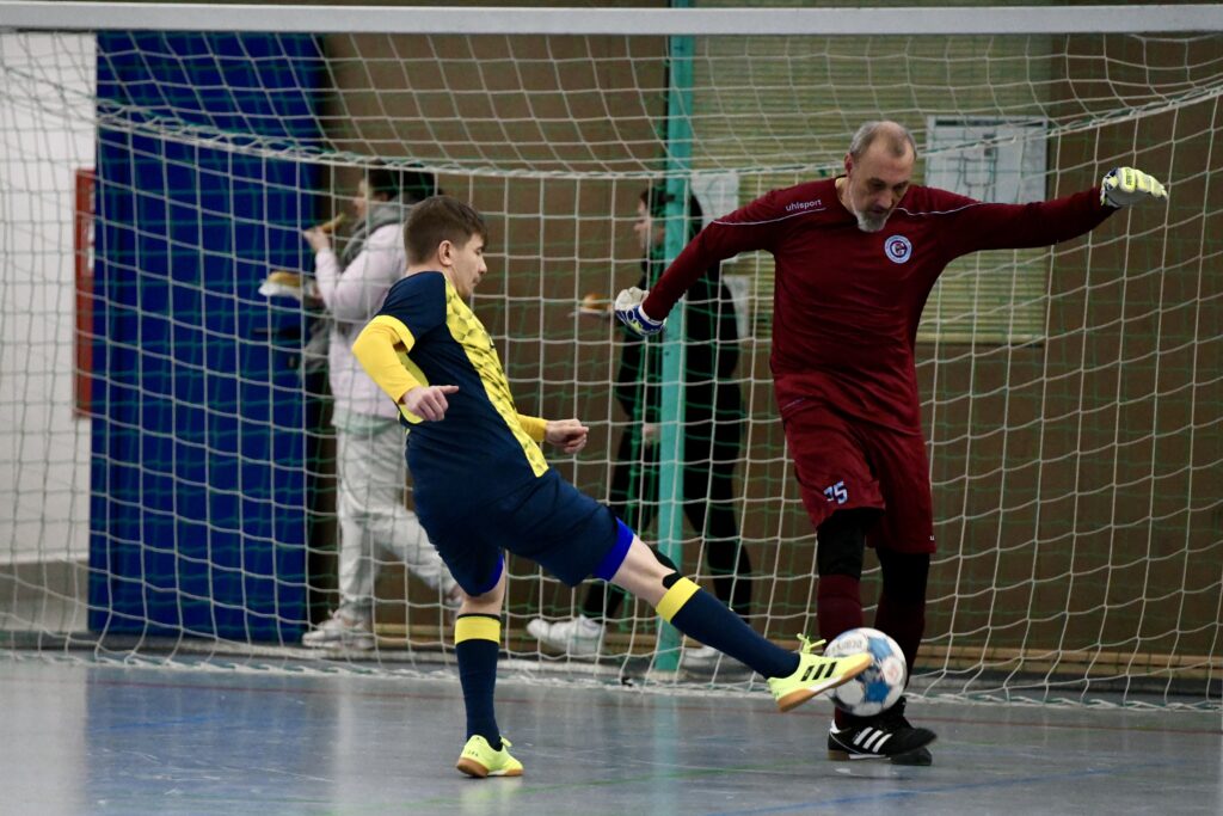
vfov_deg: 7.6
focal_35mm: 180
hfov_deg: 11.4
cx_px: 612
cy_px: 408
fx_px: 6115
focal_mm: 180
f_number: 2.8
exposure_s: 1/1600
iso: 8000
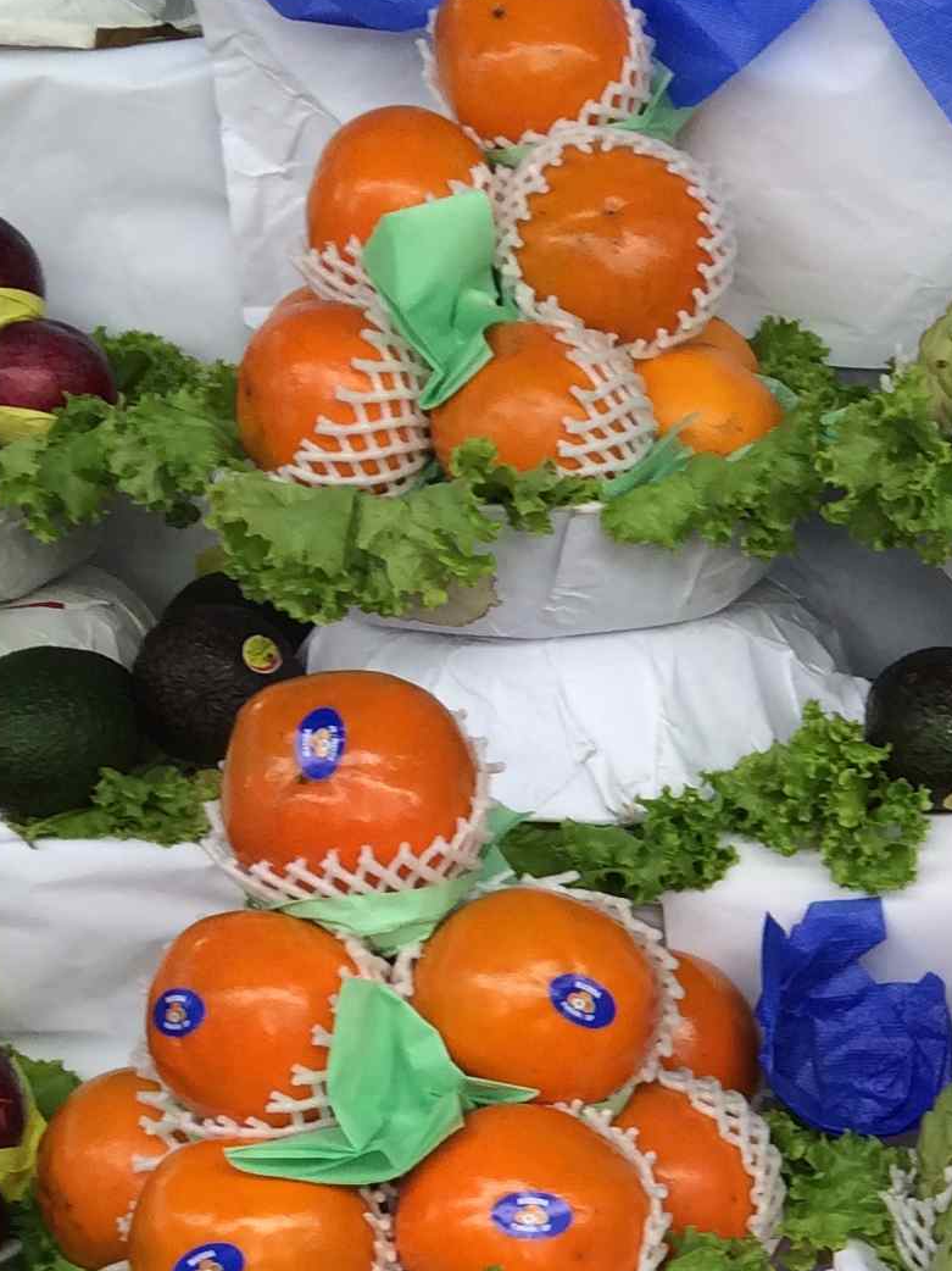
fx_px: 3448
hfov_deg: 14.0
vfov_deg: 20.4
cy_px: 1144
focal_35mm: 94
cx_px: 1707
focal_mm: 4.12
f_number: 2.2
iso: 40
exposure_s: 1/60
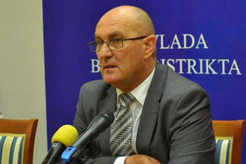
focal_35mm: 108
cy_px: 86
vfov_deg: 12.7
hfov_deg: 18.9
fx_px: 738
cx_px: 127
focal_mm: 46
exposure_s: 1/60
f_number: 5.3
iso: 1800
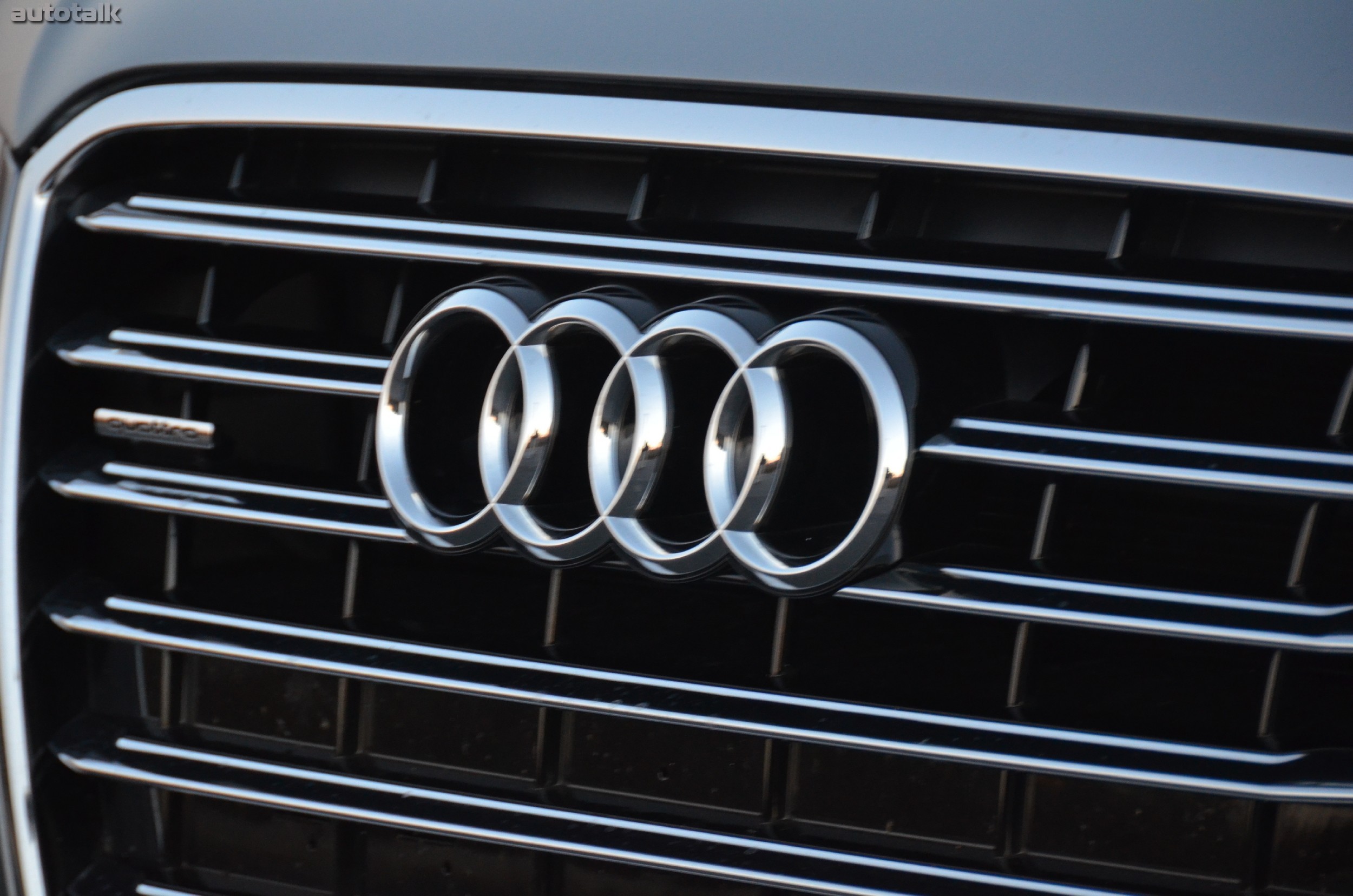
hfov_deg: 6.9
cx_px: 676
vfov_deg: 4.6
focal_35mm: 300
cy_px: 448
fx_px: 11252
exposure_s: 1/100
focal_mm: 200
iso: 1600
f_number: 5.6
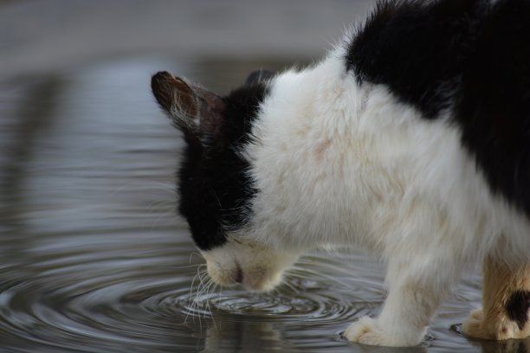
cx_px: 265
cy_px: 176
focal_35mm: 300
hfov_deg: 6.9
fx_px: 4416
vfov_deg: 4.6
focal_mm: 200
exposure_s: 1/320
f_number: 4.8
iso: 160
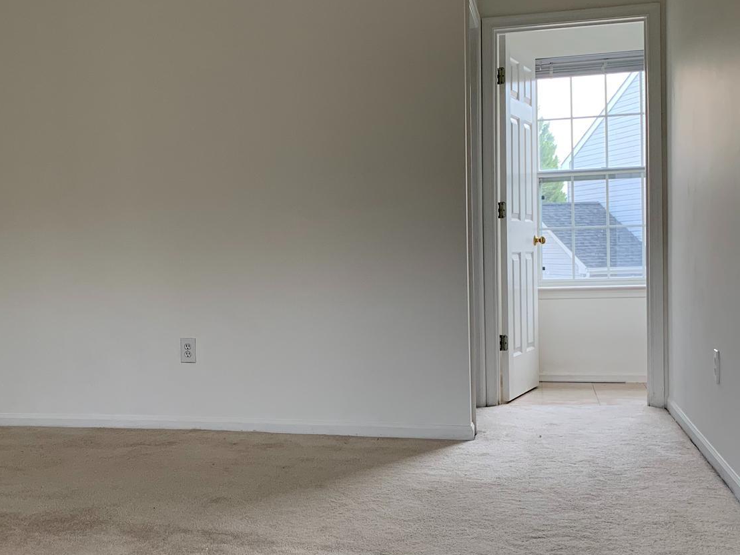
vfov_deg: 30.3
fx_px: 1026
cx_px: 212
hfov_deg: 38.9
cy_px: 306
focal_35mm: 48
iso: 80
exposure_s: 1/121
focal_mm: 4.25
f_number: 1.8
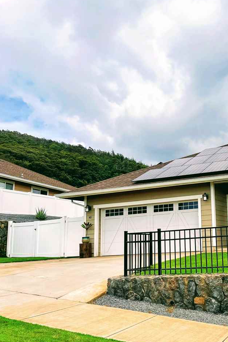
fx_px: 351
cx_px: 227
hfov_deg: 33.0
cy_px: 170
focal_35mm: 37
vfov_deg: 51.9
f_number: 1.6
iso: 32
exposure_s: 1/6993
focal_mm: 5.1
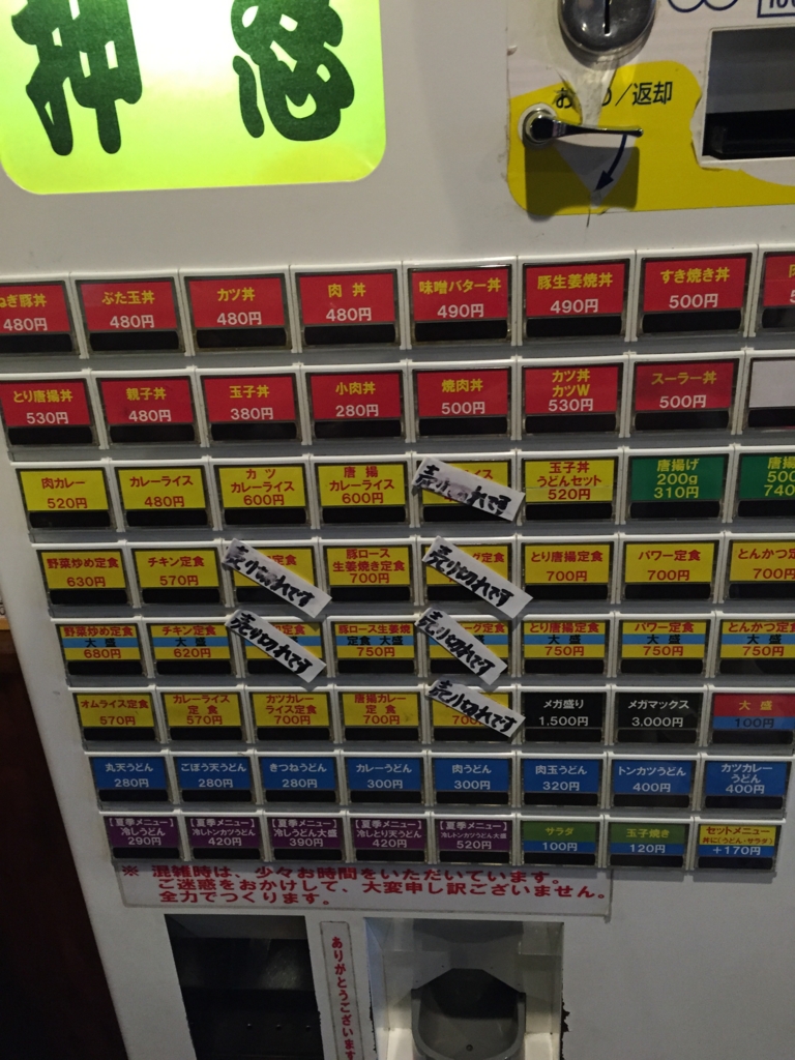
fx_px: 888
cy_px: 530
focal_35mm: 29
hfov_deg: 48.2
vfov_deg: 61.7
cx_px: 398
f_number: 2.2
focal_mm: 4.15
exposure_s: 1/30
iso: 160
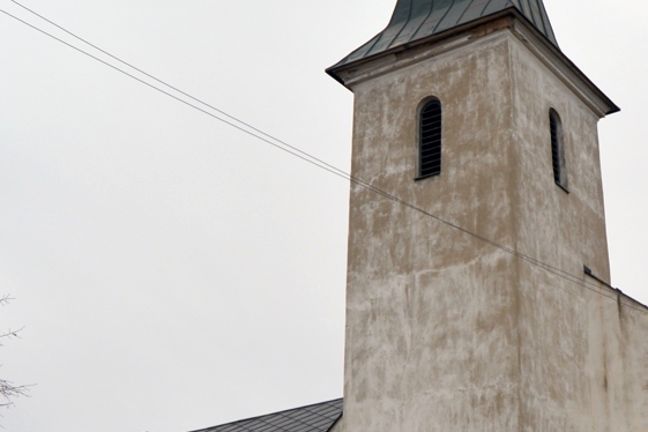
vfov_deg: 17.7
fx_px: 1386
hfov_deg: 26.0
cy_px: 277
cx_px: 483
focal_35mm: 77
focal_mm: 18
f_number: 8
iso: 200
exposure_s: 1/250
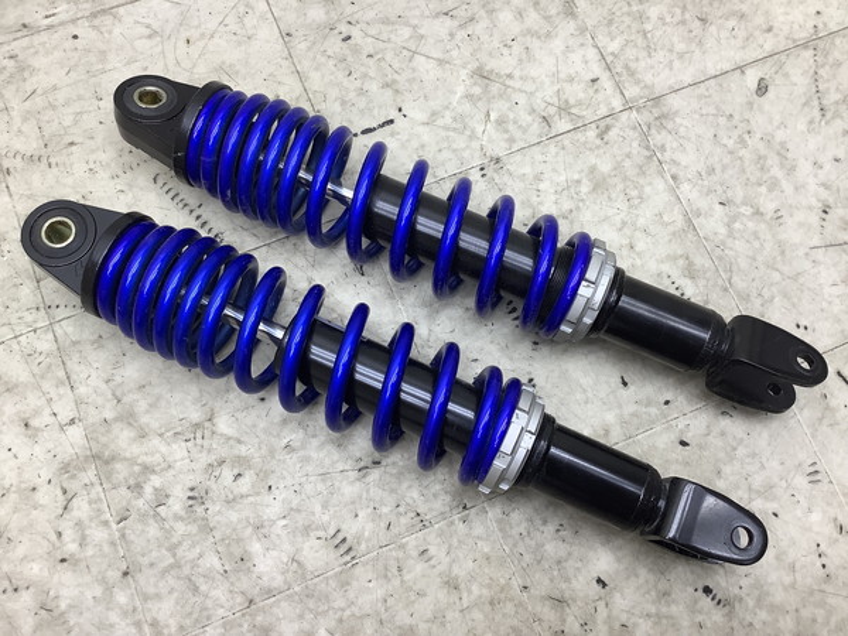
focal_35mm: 31
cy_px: 318
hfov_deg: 58.4
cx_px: 424
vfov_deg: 45.4
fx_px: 759
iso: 80
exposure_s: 1/120
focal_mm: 3.3
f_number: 2.4
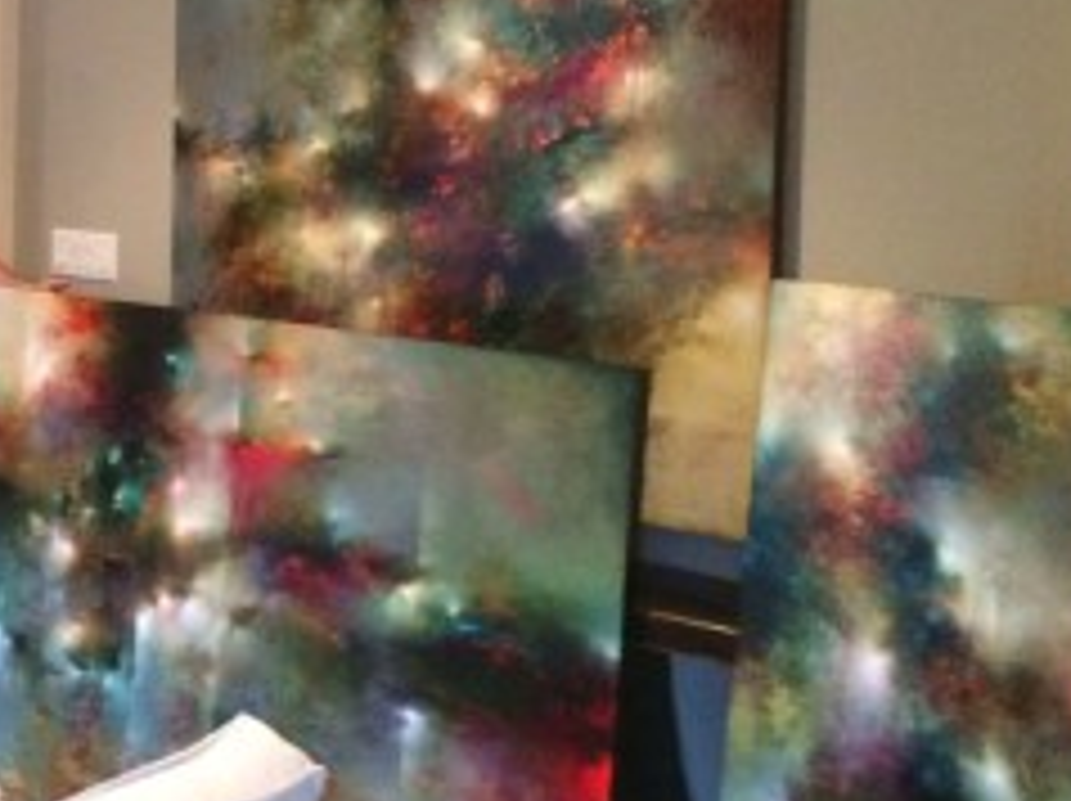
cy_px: 155
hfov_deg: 29.8
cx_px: 22
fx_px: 1885
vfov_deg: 23.6
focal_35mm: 61
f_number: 2.2
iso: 320
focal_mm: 4.15
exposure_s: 1/15
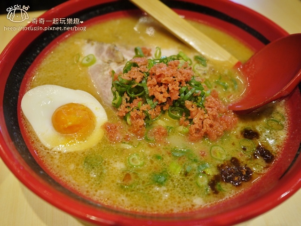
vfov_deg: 49.7
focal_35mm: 28
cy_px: 113
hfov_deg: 63.4
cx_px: 150
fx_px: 243
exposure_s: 1/60
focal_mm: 14
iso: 200
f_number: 2.5
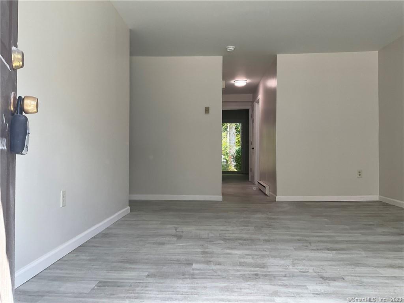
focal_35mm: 29
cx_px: 202
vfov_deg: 48.2
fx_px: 338
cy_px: 152
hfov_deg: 61.7
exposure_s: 1/122
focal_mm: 3
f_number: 1.8
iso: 50
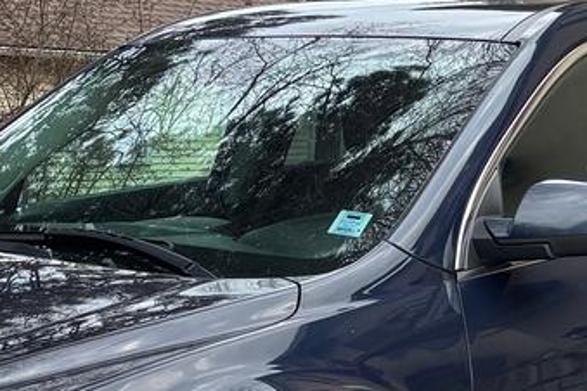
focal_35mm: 102
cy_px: 488
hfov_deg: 19.7
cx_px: 94
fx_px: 1663
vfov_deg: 13.0
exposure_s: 1/433
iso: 50
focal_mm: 5.96
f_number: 1.6
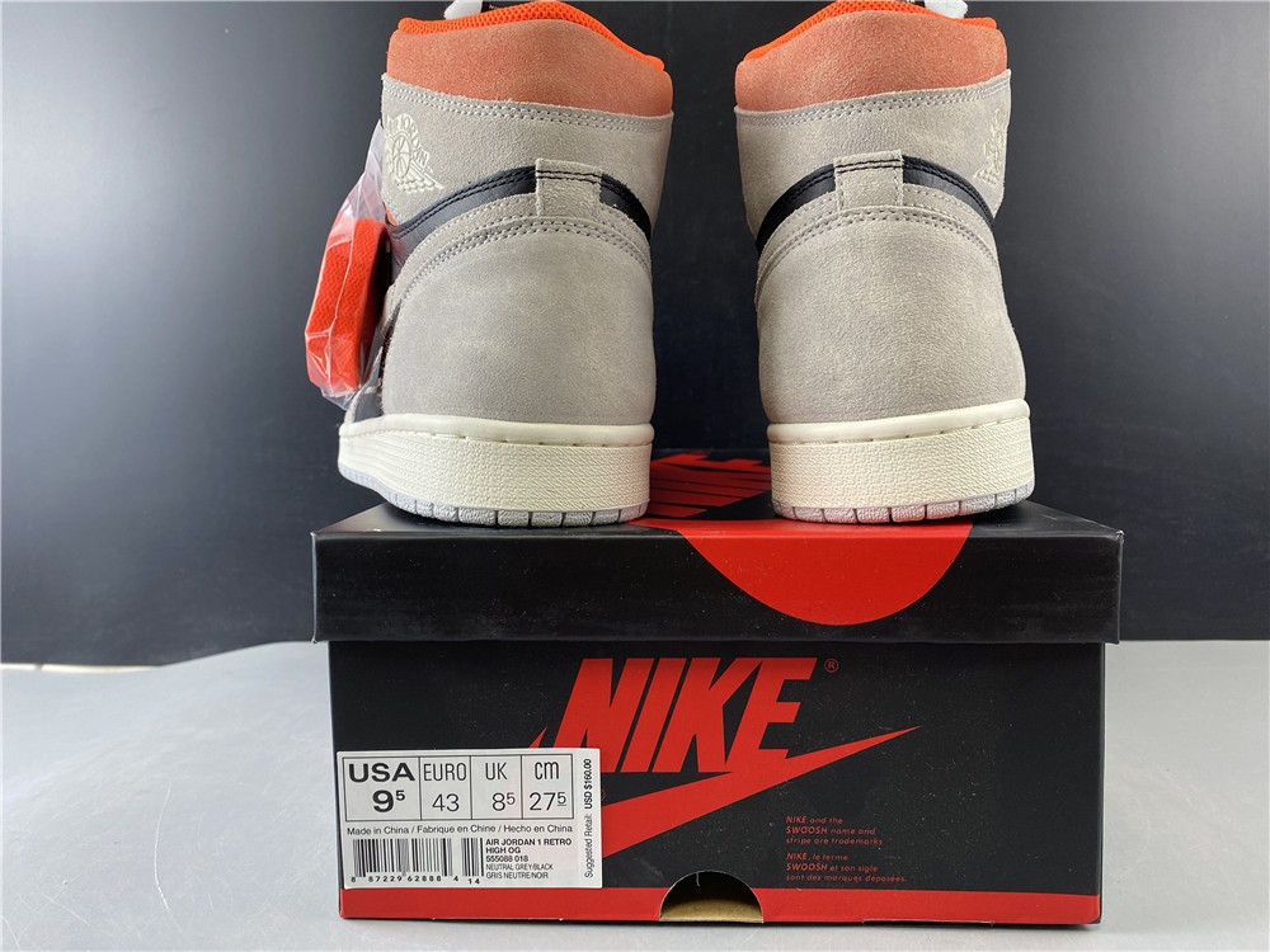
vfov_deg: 53.1
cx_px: 635
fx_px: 954
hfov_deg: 67.3
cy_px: 476
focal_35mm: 26
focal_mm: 4.25
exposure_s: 1/50
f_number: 1.8
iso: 64
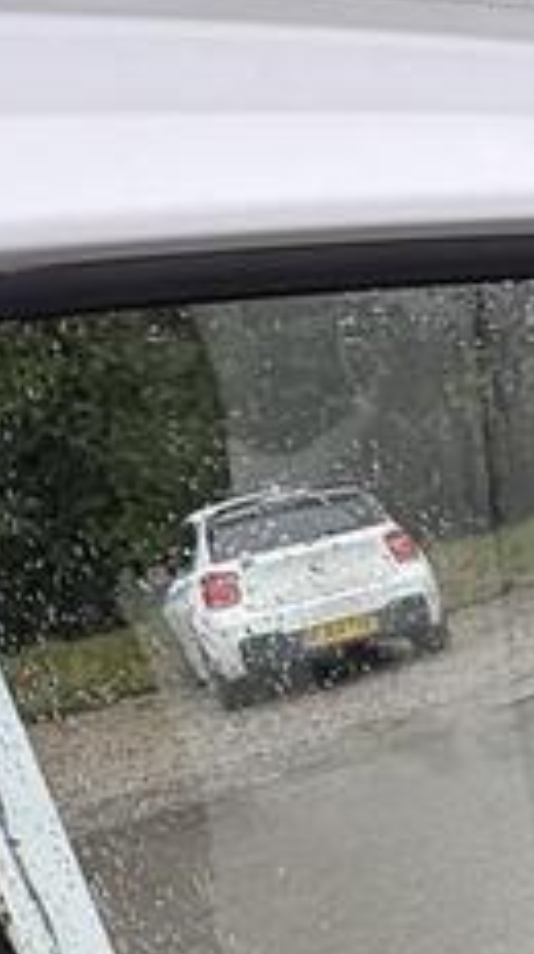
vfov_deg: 32.1
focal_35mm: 59
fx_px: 1490
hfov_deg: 18.1
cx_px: 805
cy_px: 999
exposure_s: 1/99
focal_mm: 2.22
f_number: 2.2
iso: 125
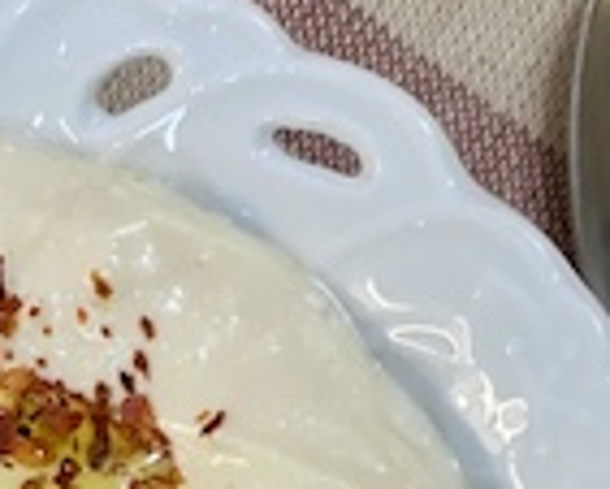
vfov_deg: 13.2
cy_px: 814
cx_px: 199
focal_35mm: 108
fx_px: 1951
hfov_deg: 17.7
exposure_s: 1/50
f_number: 1.8
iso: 100
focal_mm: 4.25
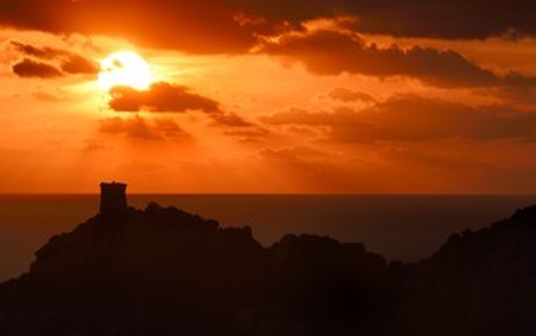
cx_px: 273
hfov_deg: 5.6
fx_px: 5509
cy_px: 196
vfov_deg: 3.5
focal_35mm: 377
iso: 200
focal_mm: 280
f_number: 20
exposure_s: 1/250
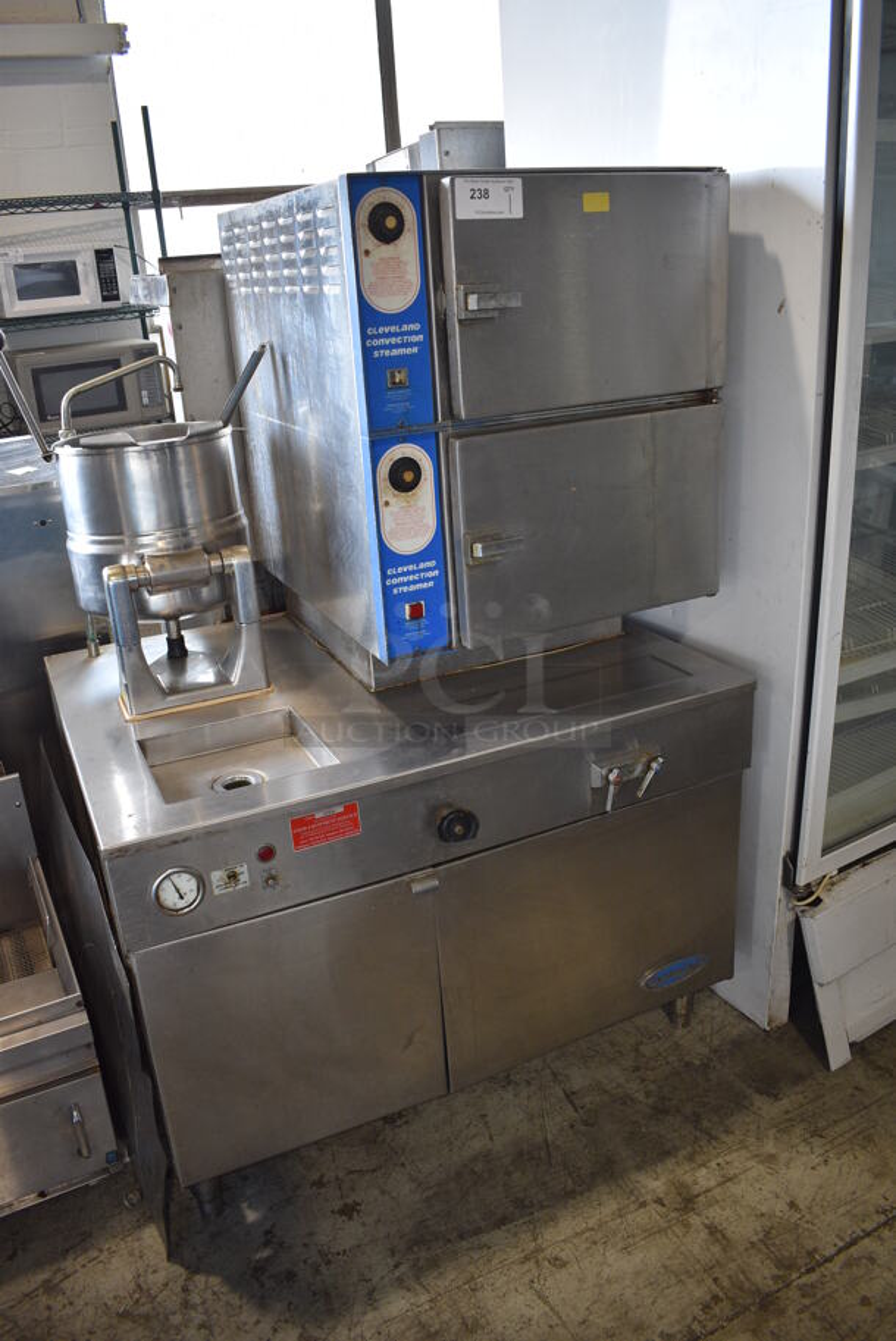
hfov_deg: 48.0
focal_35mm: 27
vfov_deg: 67.3
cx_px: 448
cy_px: 670
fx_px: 1006
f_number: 3.5
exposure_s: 1/160
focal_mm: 18
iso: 800
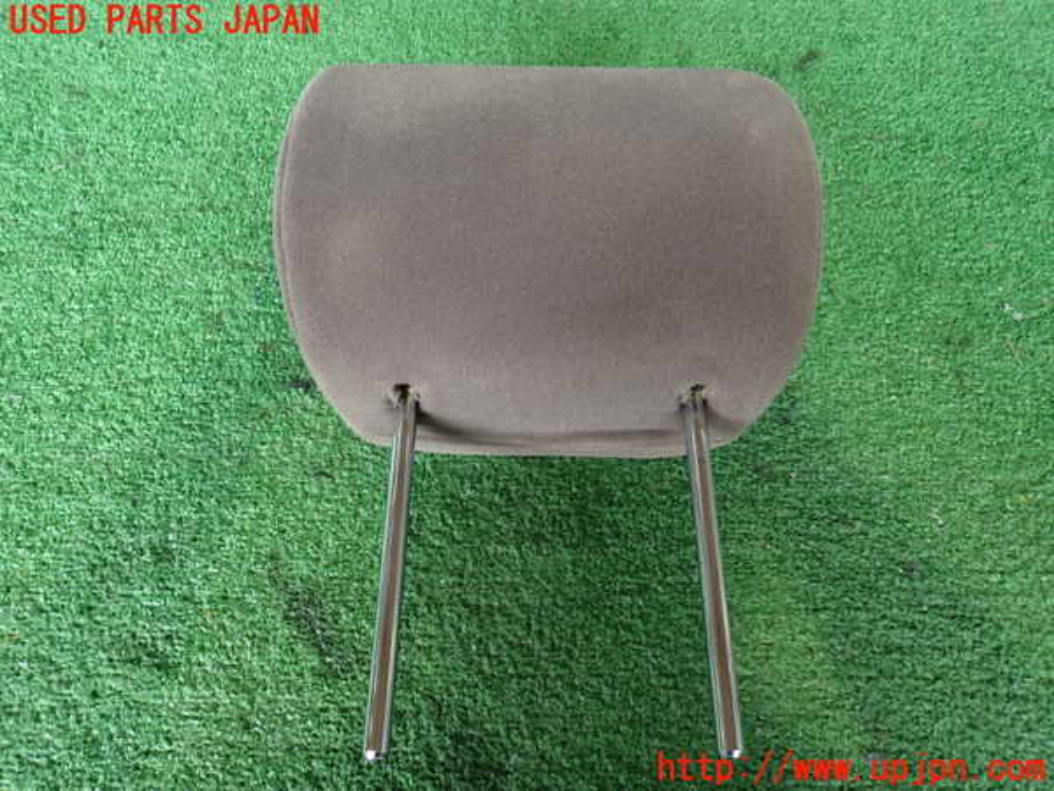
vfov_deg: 54.9
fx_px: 761
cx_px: 527
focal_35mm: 25
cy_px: 396
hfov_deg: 69.4
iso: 200
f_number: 2
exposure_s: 1/30
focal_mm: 4.5
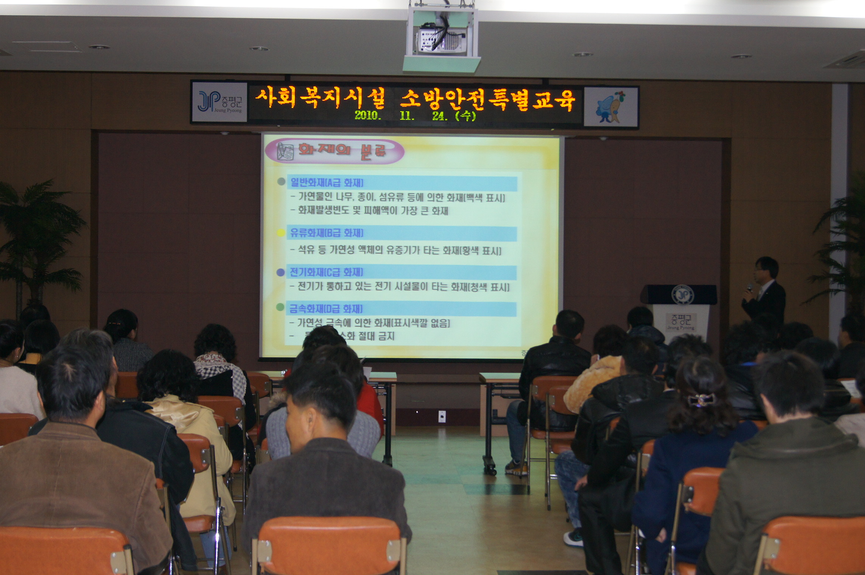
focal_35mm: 52
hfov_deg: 37.9
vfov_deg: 25.7
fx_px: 1260
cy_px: 288
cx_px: 432
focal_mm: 35
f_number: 5
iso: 800
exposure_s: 1/60
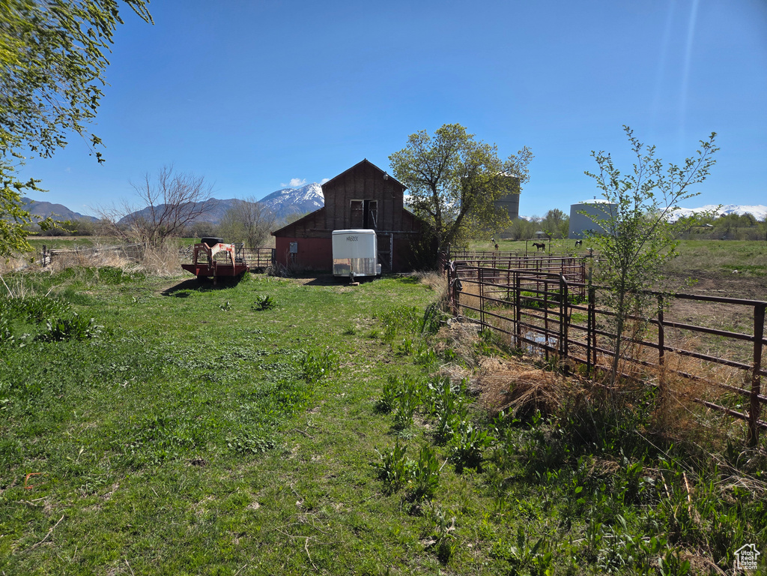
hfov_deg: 73.9
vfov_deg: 58.9
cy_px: 288
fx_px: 510
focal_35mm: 23
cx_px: 384
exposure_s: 1/6618
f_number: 1.8
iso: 80
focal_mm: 5.4
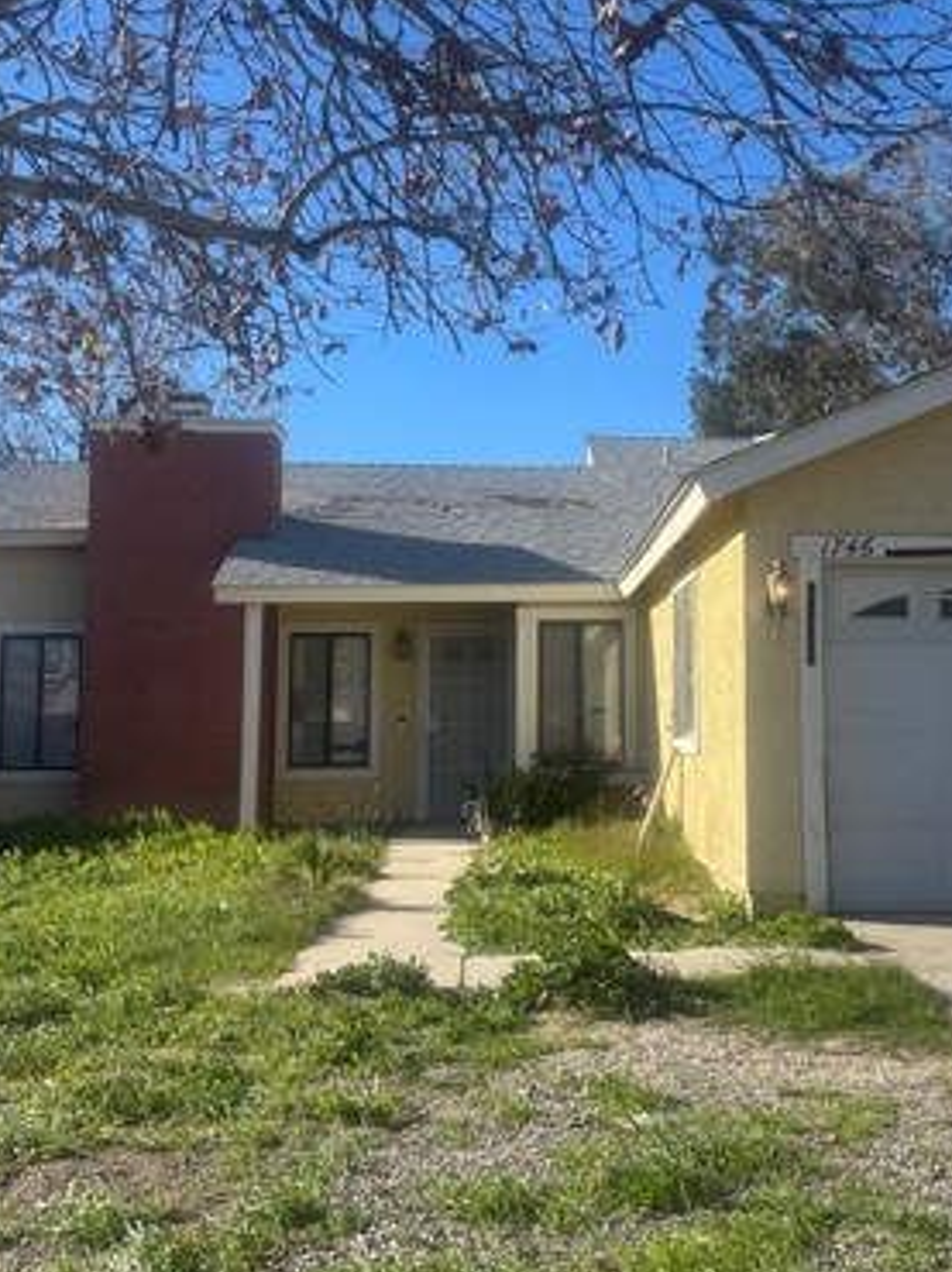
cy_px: 529
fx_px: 1652
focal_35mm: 45
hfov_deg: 31.9
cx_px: 622
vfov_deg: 42.0
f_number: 1.6
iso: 50
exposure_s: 1/2513
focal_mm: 5.96
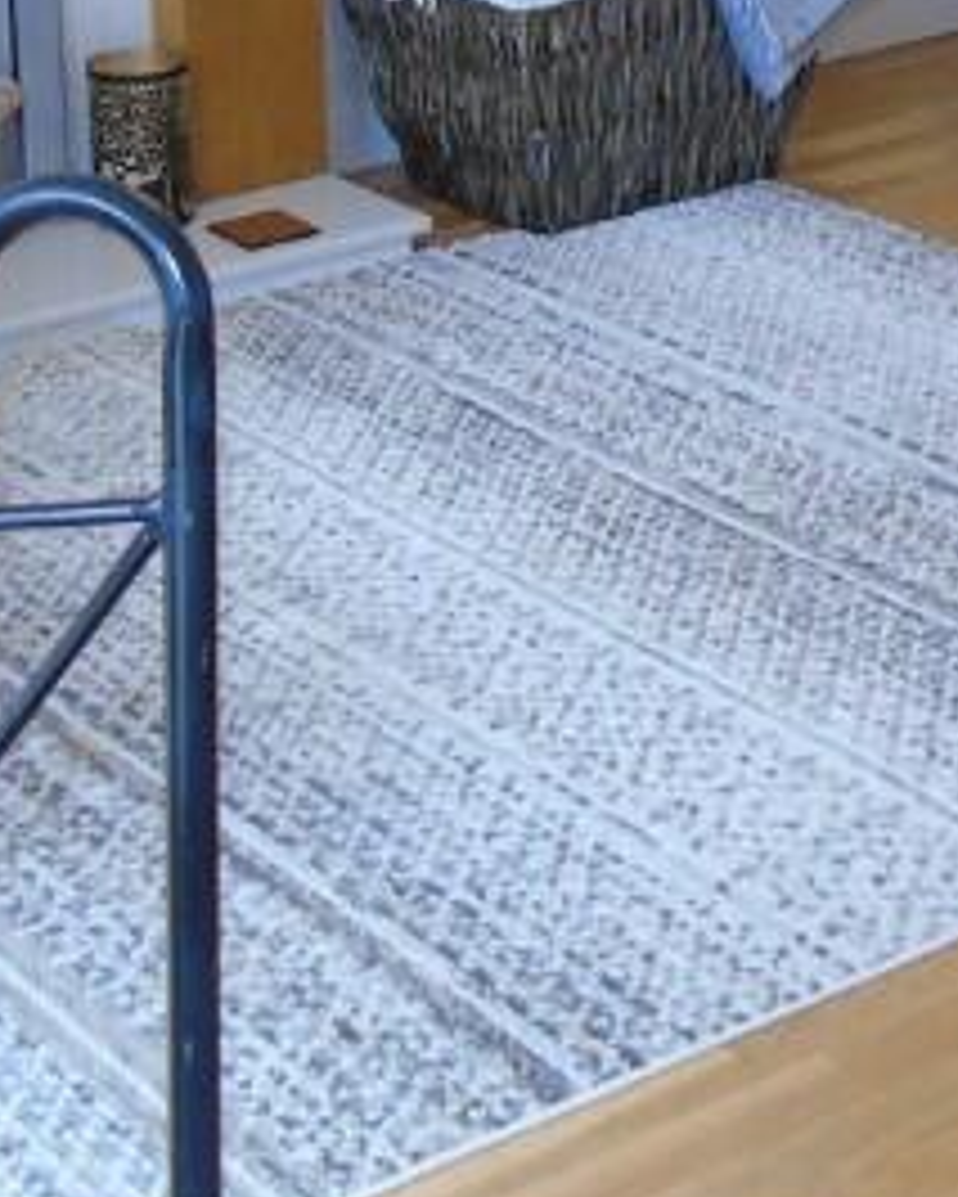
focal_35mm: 94
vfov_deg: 19.8
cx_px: 814
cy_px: 36
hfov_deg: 16.2
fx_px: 3330
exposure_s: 1/30
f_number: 3.4
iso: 200
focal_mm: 4.4
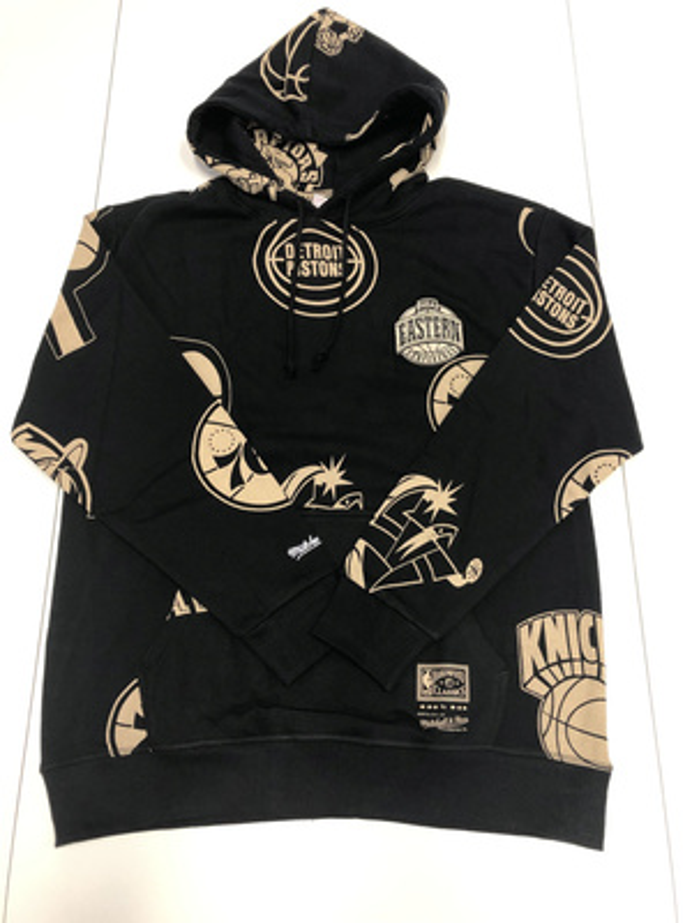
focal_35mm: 28
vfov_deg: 63.4
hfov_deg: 49.7
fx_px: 746
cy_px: 462
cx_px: 346
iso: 50
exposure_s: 1/17
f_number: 1.8
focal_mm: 3.99
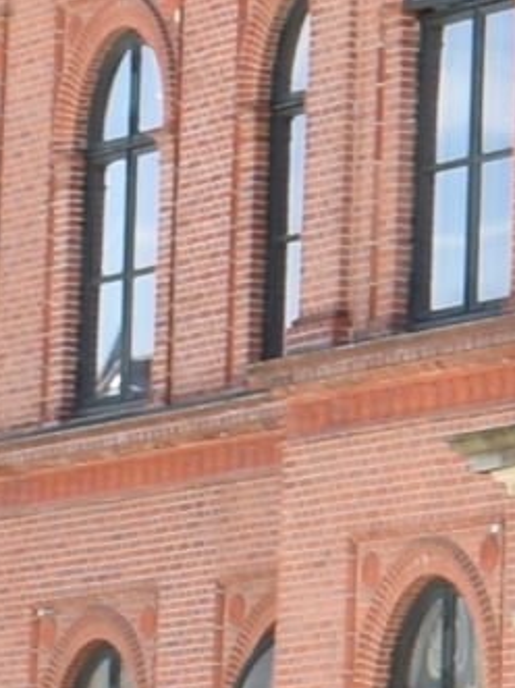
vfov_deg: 5.9
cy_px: 116
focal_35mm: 335
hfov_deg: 4.0
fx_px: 6650
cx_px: 2446
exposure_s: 1/125
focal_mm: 20
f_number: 5.6
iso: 125
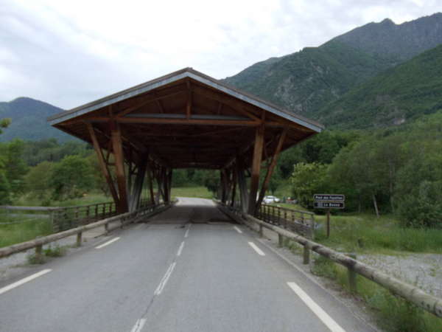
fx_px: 358
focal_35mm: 28
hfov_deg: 63.4
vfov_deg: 49.7
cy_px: 166
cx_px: 221
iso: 200
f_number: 2.7
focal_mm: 4
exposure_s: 1/160
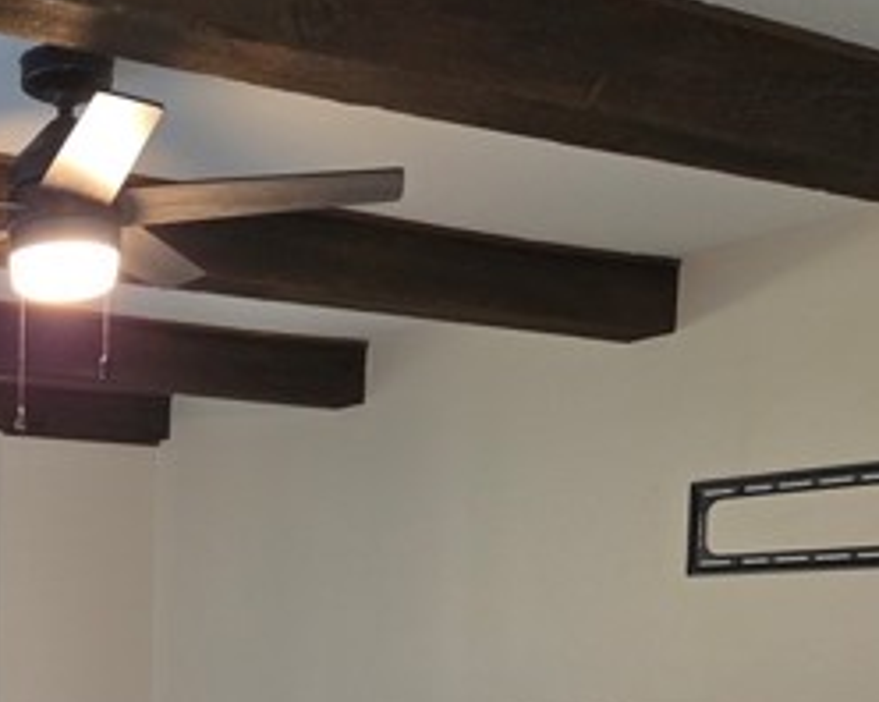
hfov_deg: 29.4
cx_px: -78
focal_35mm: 58
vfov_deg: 24.4
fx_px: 1508
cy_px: 780
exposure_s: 1/24
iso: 100
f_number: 1.8
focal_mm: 5.4
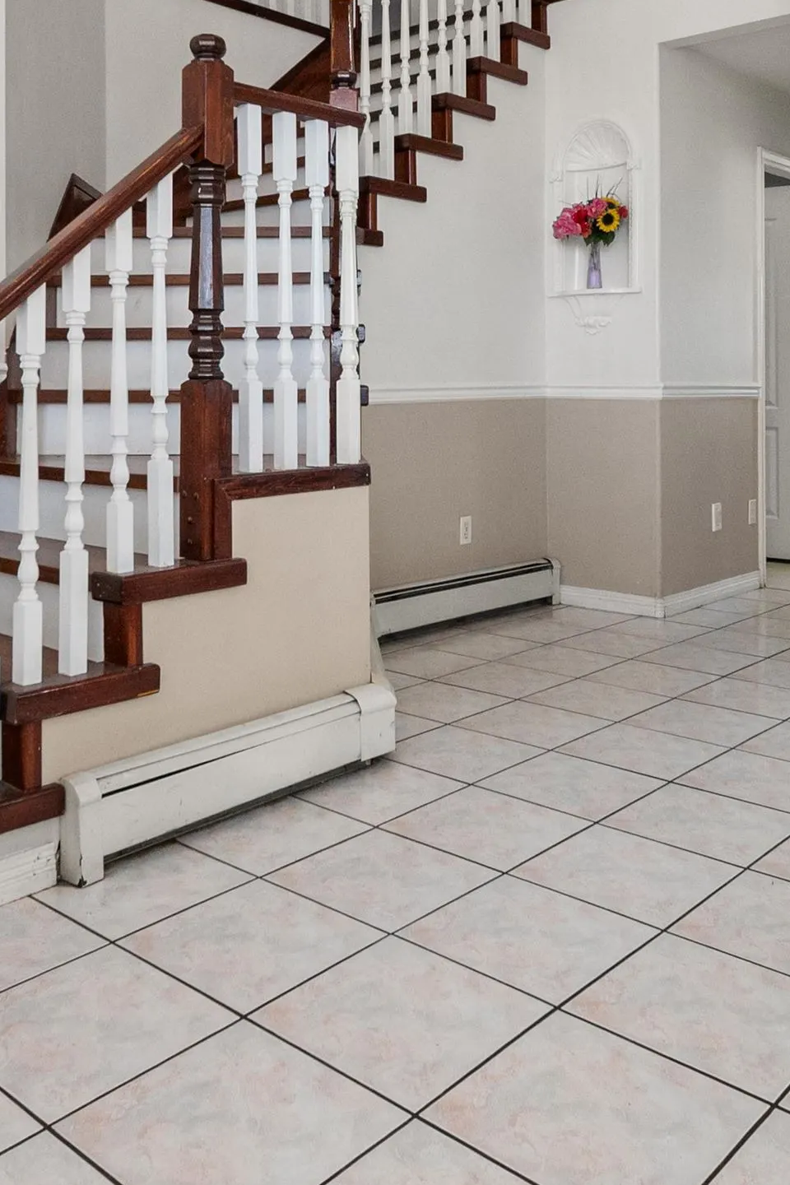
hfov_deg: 41.1
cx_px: 369
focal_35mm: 32
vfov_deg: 57.7
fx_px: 1053
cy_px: 413
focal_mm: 10
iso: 320
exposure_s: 1/60
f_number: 7.1
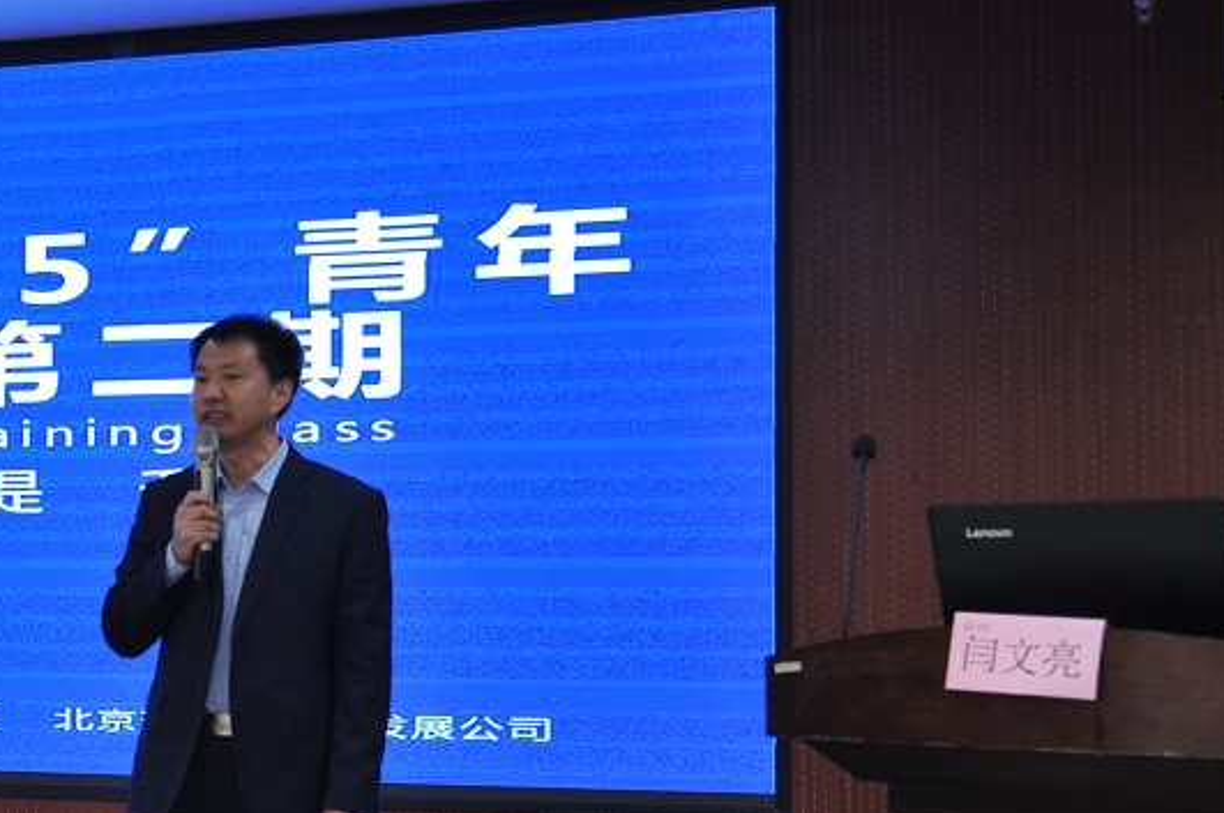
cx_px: -145
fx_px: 2378
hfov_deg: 26.4
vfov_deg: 19.4
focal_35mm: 70
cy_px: 511
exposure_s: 1/125
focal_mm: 31
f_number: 4
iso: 800
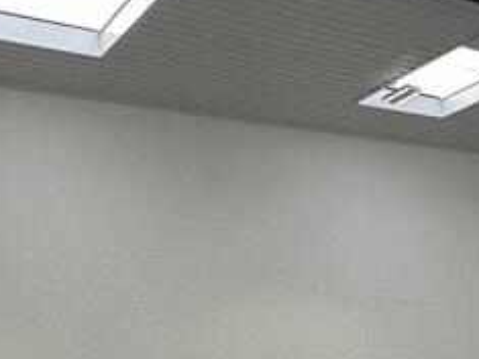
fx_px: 844
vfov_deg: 23.6
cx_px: 522
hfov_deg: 28.8
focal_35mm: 61
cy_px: 296
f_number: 2.2
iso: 40
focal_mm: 2.22
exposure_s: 1/479
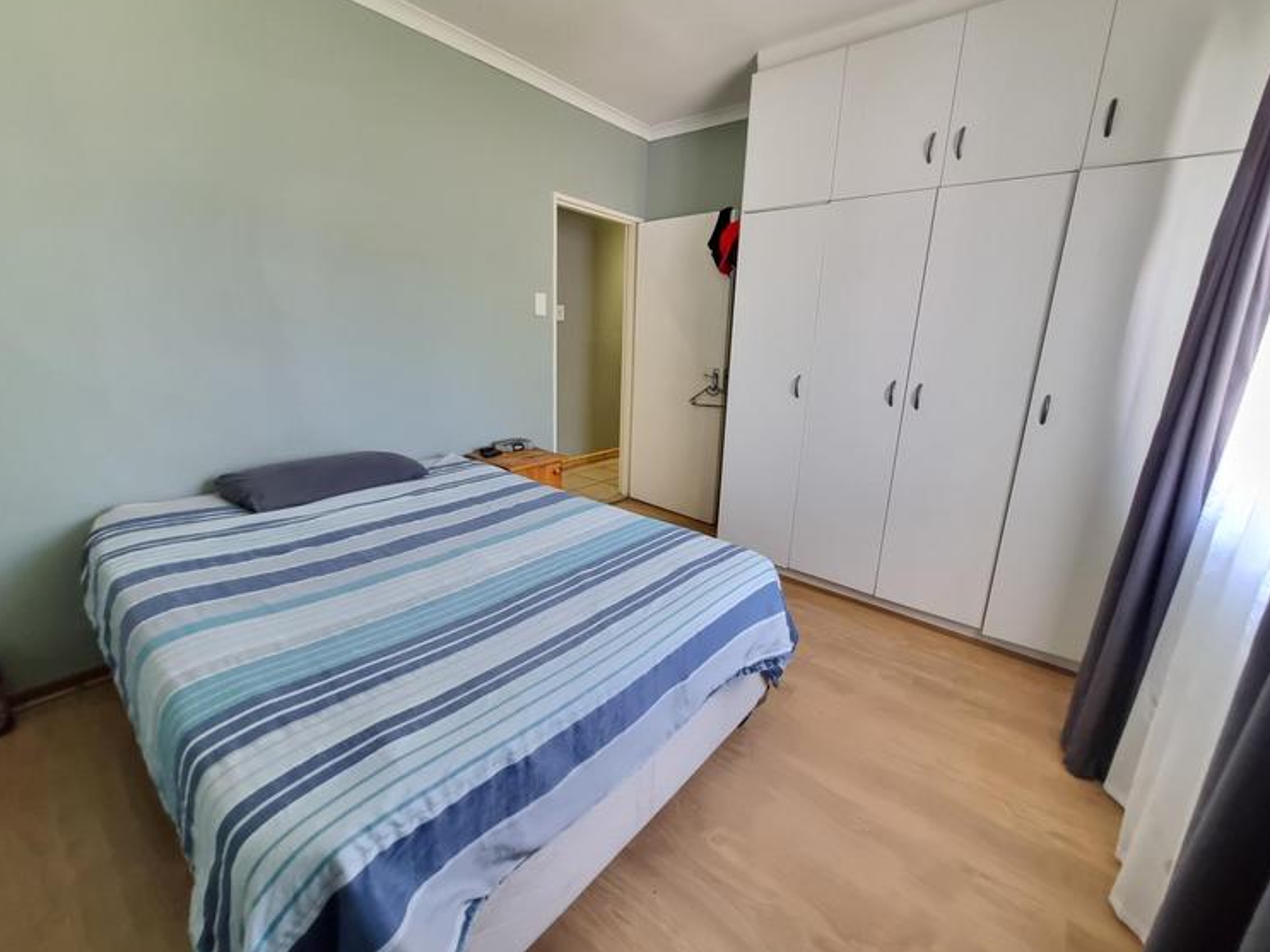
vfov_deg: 85.7
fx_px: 514
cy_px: 468
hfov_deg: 102.1
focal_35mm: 14
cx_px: 650
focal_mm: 1.74
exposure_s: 1/33
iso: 640
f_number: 2.2
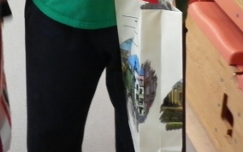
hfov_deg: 18.2
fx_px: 709
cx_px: -67
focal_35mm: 107
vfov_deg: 11.5
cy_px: -114
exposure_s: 1/20
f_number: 2.8
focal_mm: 5
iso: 200
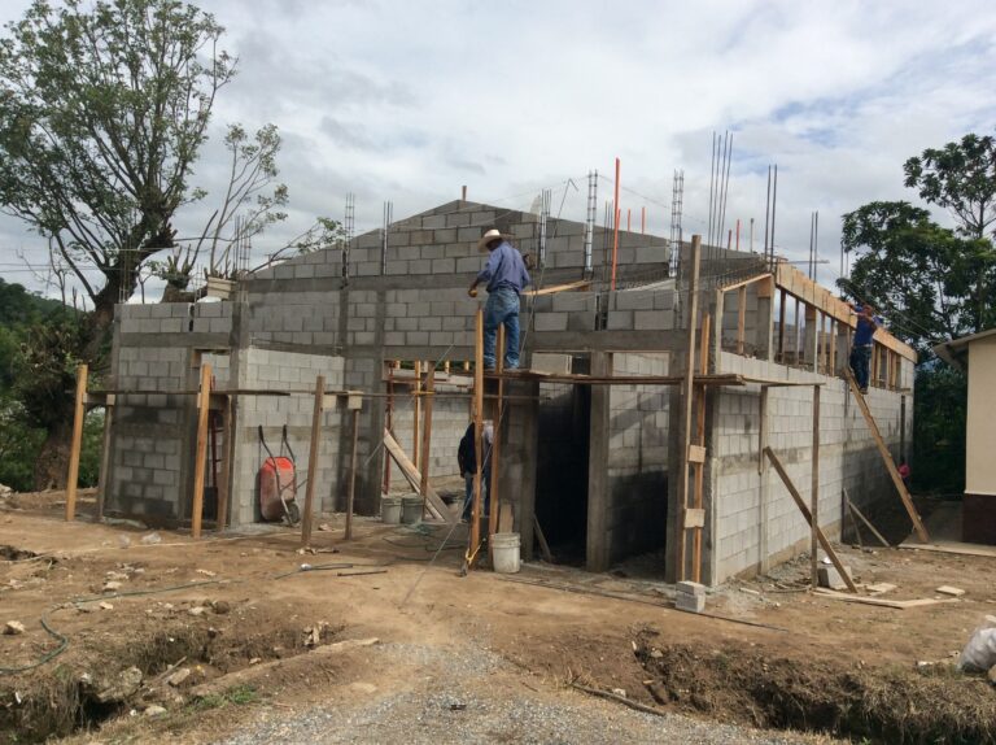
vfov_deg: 44.1
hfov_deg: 56.9
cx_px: 498
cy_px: 372
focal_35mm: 32
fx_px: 920
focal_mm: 3.3
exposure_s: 1/2604
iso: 32
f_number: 2.4
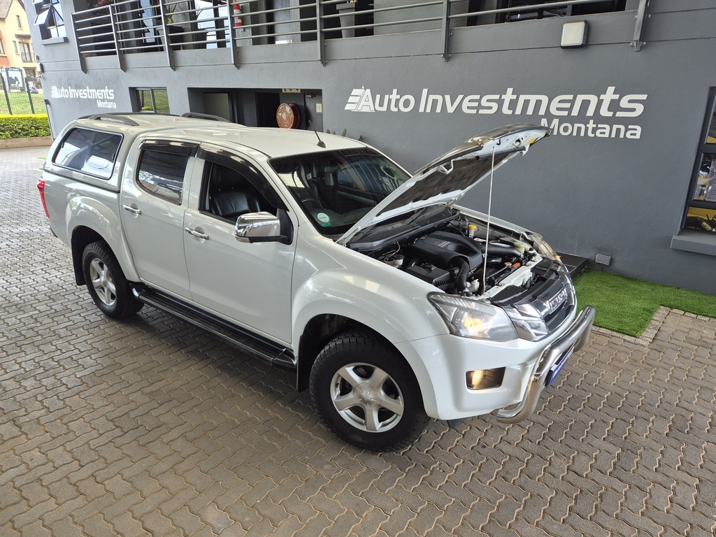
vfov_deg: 58.9
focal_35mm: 23
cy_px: 268
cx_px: 358
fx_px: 476
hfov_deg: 73.9
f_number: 1.8
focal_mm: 5.4
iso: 64
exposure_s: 1/180
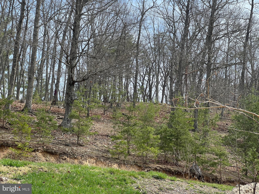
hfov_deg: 25.3
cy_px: 97
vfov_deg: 19.1
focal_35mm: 77
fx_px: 576
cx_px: 130
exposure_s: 1/385
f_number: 2.8
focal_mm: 9
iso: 32
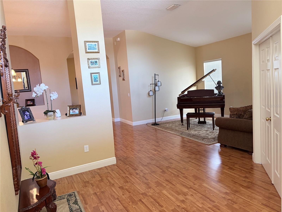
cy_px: 106
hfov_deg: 67.3
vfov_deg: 53.1
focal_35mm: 26
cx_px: 141
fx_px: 212
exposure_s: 1/60
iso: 200
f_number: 1.6
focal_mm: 5.96
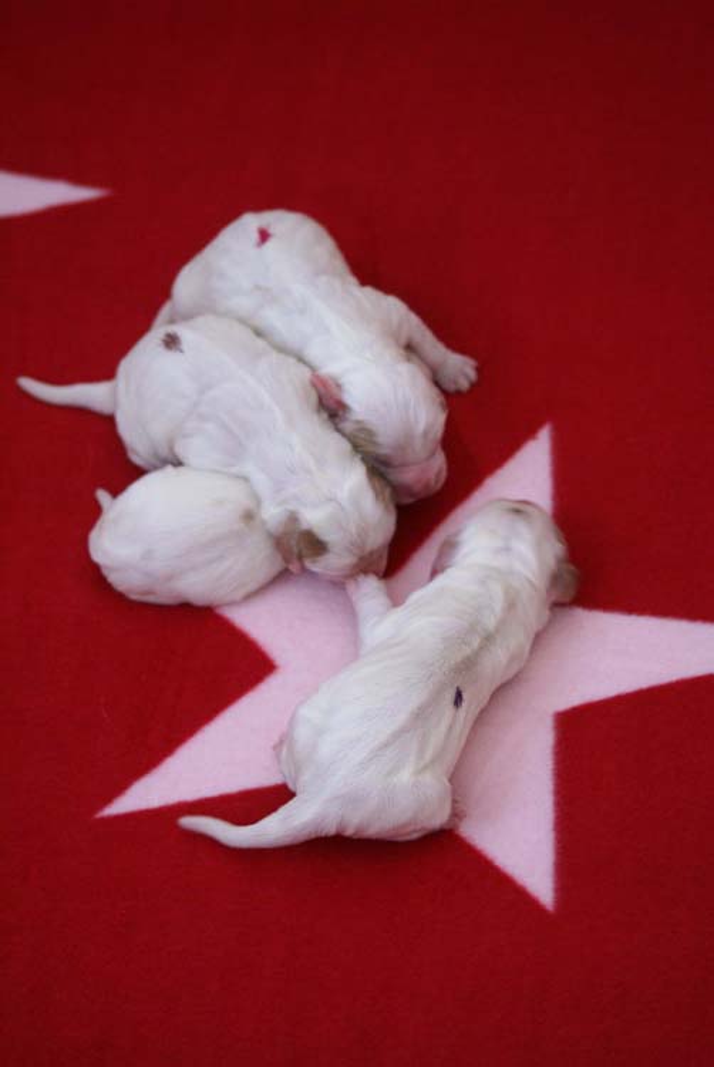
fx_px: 3337
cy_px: 534
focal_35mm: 112
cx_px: 357
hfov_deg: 12.2
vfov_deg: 18.2
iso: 400
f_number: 4
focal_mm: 75
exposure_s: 1/40
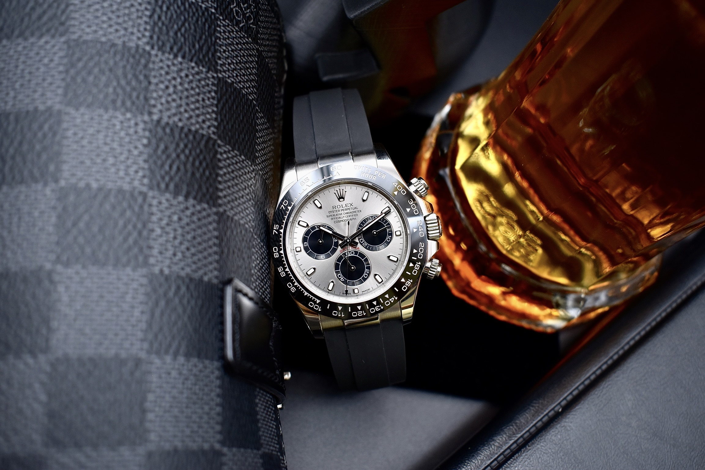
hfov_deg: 47.9
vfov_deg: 33.0
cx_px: 352
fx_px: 793
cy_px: 235
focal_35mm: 40
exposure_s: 1/50
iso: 400
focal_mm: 27
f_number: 4
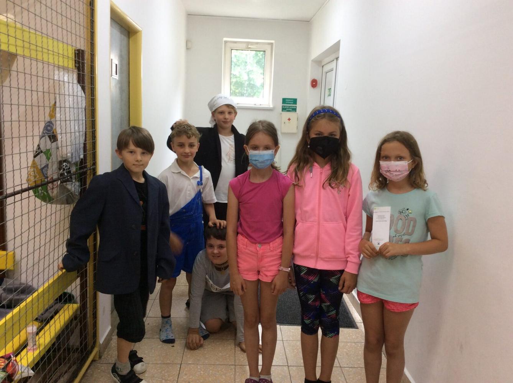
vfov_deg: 44.0
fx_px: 473
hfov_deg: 56.9
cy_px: 192
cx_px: 256
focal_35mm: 32
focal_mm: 3.3
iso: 50
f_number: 2.4
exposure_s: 1/25
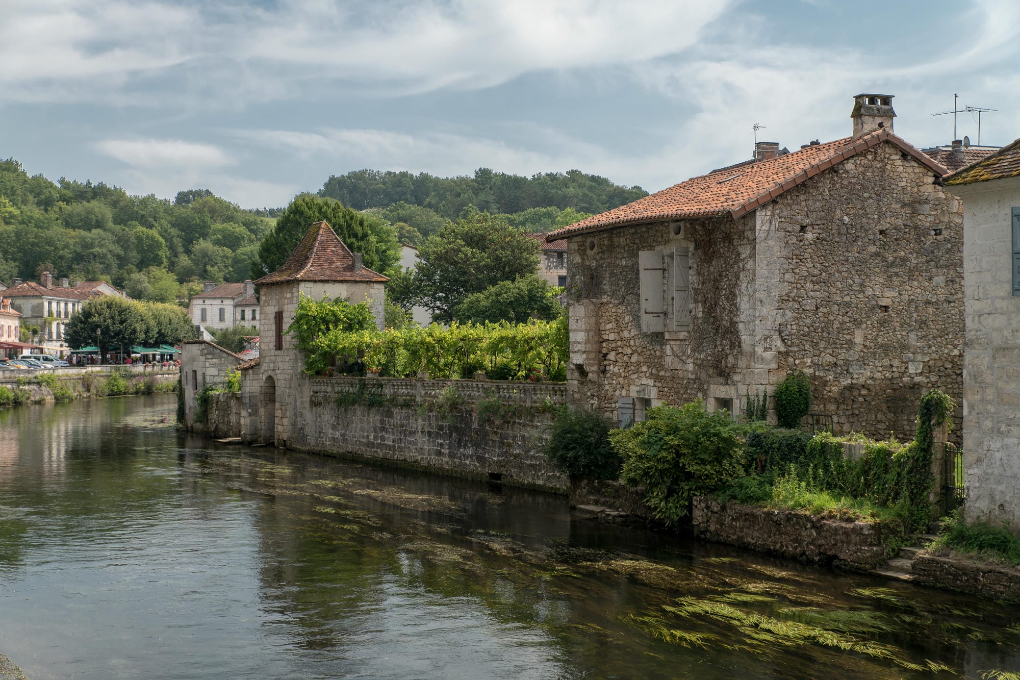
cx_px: 510
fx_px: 1360
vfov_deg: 28.1
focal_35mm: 48
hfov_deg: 41.1
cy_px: 340
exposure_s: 1/160
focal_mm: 48
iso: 100
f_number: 5.6
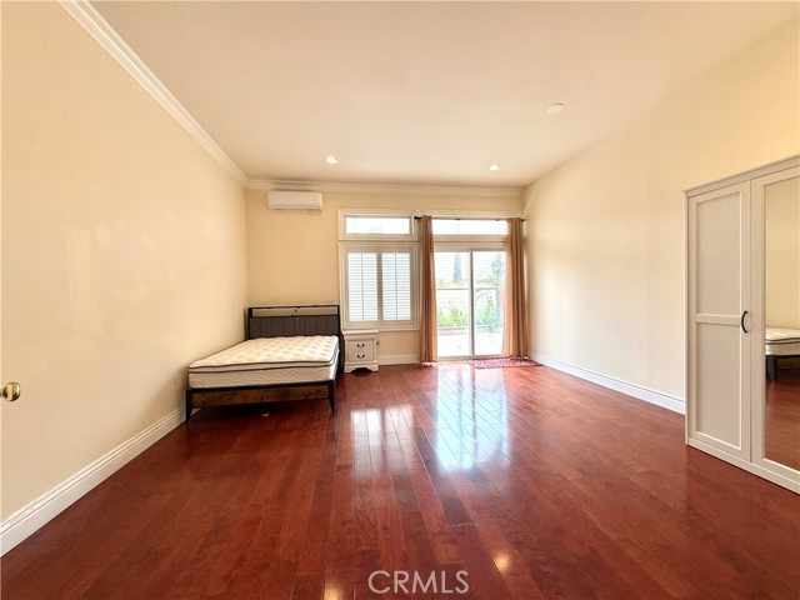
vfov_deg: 85.7
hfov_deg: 102.1
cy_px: 300
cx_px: 400
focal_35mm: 14
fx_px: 324
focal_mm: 2.22
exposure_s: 1/249
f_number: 2.2
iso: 64
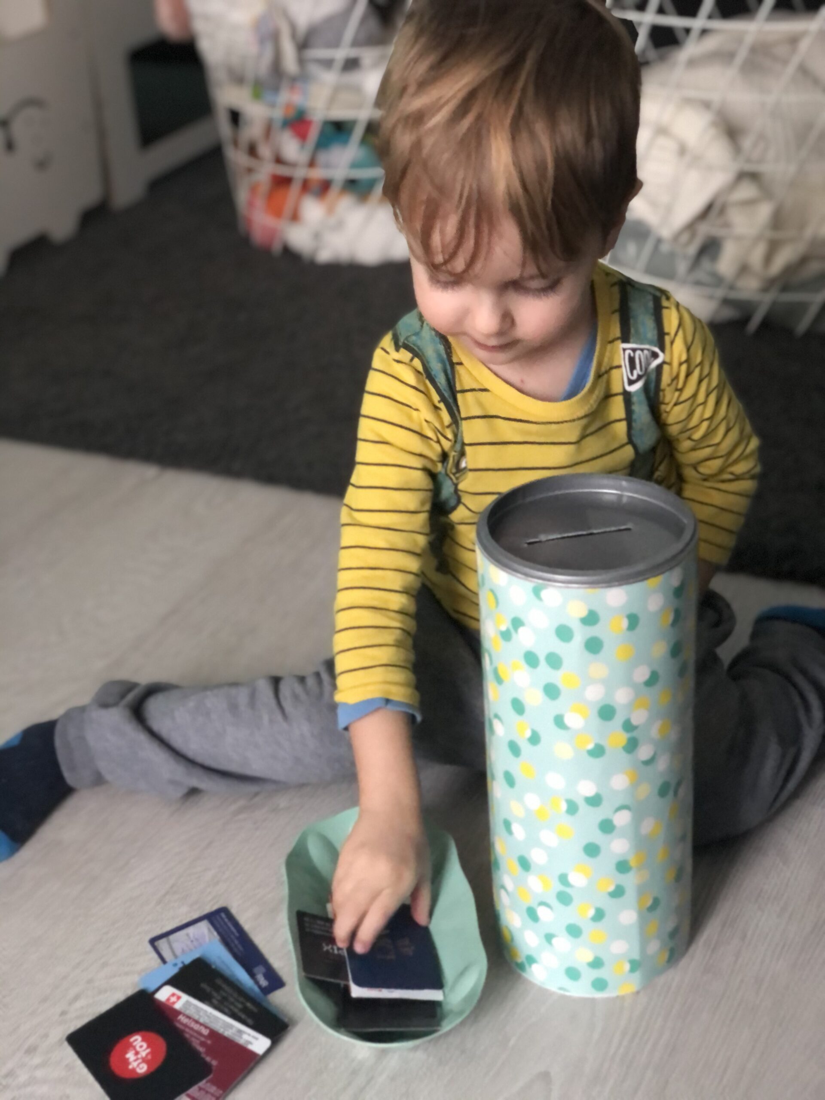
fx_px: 1652
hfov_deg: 28.0
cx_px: 412
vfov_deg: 36.8
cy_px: 550
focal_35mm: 52
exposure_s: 1/10
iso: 160
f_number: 2.4
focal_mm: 6
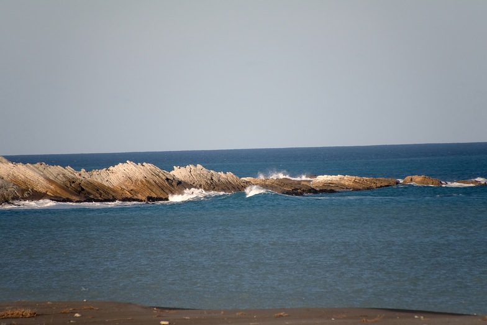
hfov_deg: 3.4
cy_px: 162
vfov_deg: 2.3
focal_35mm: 600
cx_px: 244
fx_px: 8118
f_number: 6.3
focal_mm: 400
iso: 320
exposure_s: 1/2000
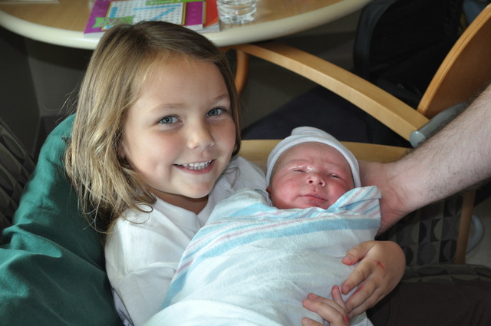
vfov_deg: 25.0
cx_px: 246
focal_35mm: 54
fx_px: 736
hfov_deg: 36.9
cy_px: 163
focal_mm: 36
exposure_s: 1/60
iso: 800
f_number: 5
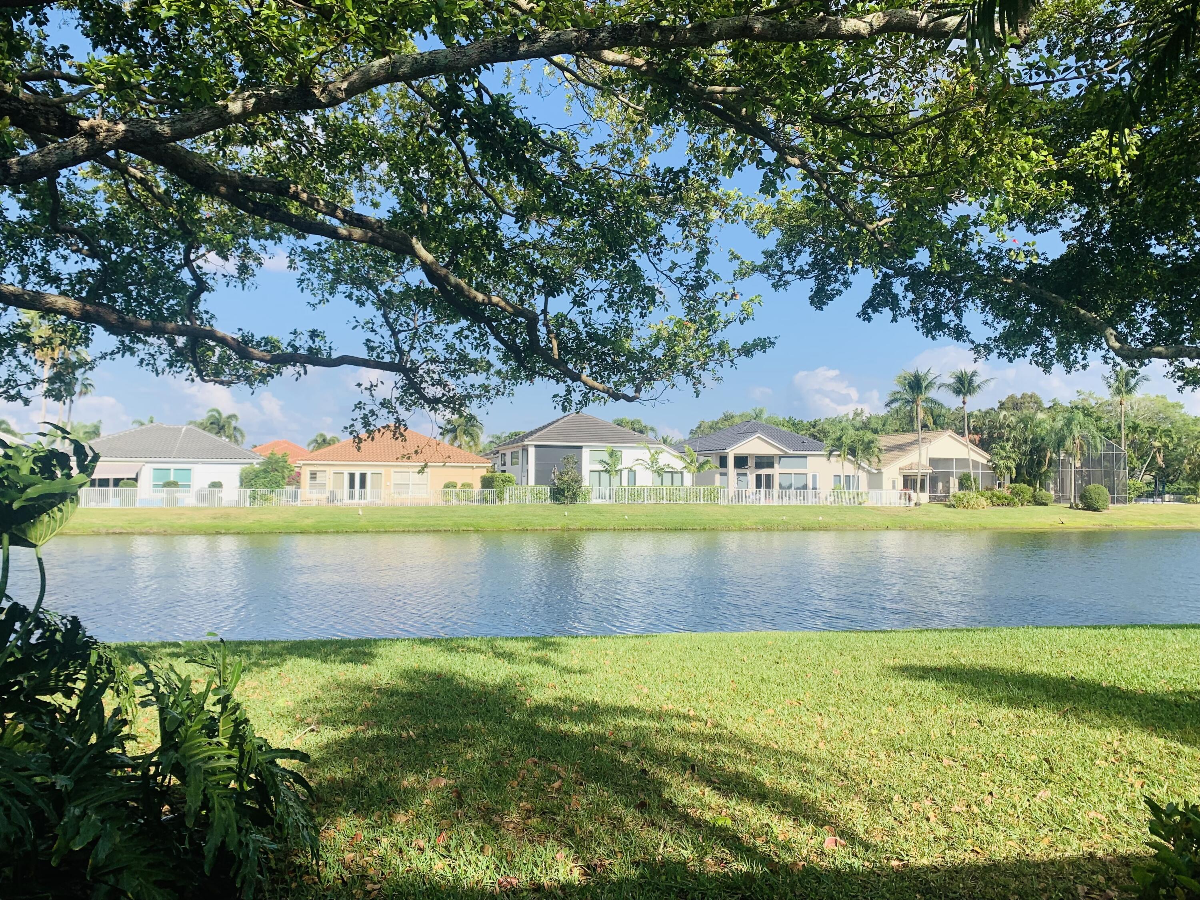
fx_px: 901
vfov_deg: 53.1
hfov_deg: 67.3
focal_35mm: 26
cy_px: 450
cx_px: 600
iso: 25
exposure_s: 1/2033
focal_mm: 4.25
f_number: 1.8
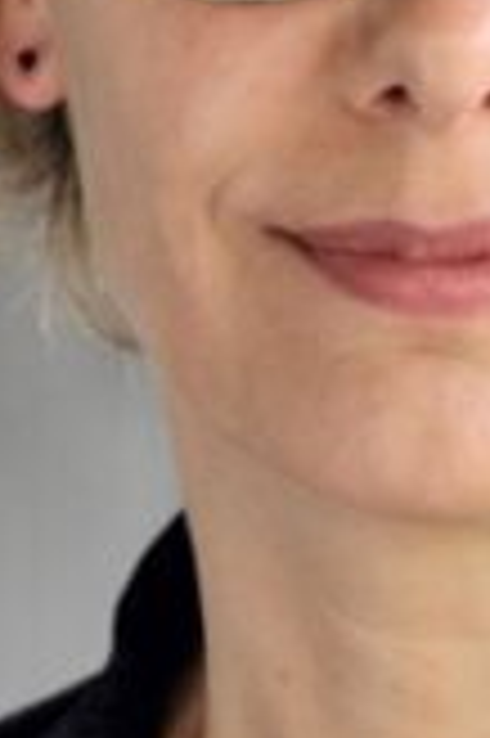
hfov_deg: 2.5
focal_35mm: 544
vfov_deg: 3.8
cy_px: 776
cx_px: 265
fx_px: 11129
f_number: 5.6
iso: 800
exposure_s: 1/500
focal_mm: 85
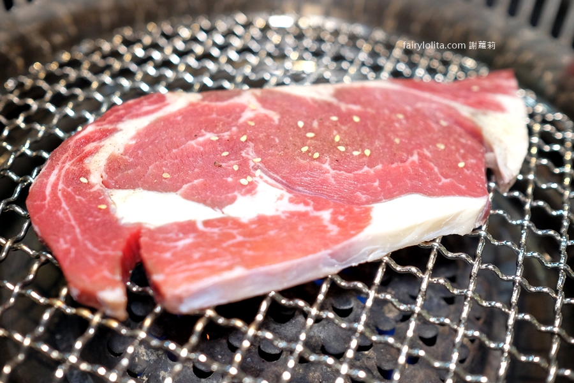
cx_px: 287
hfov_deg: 54.4
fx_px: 558
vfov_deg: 37.9
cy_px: 192
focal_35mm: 35
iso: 1600
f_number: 2.5
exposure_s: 1/200
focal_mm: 23
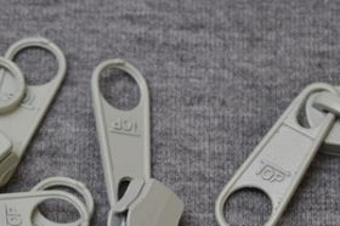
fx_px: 2221
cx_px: 10
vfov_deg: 5.8
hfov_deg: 8.7
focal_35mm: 235
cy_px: 245
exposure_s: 1/80
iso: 400
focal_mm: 55
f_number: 5.6
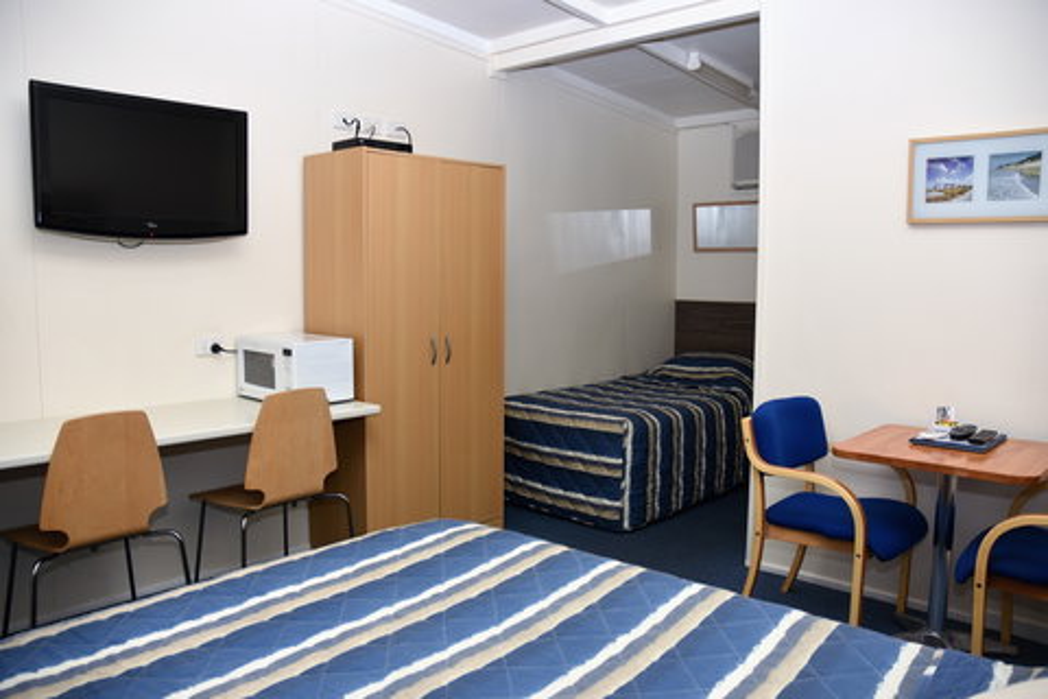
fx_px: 786
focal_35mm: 27
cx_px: 524
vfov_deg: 47.9
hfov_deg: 67.4
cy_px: 350
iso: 100
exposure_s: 1/60
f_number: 4
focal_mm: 18
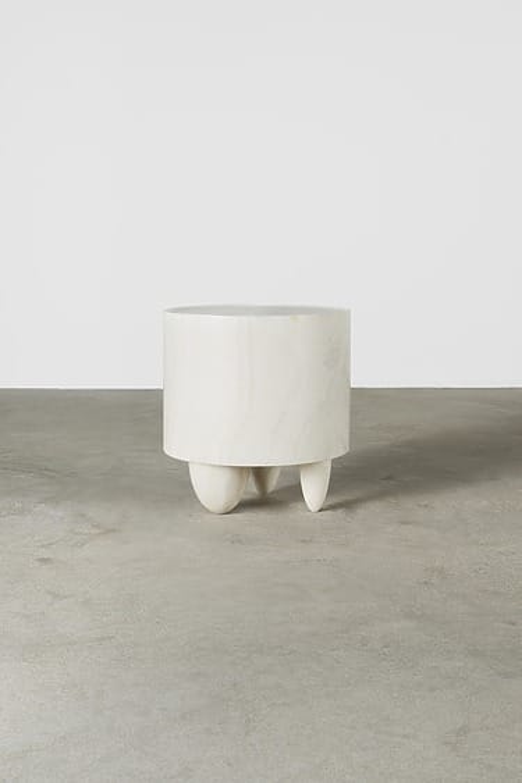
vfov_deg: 39.6
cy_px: 392
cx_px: 261
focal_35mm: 50
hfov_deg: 27.0
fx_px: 1088
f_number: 11
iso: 64
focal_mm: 50
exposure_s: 1/160
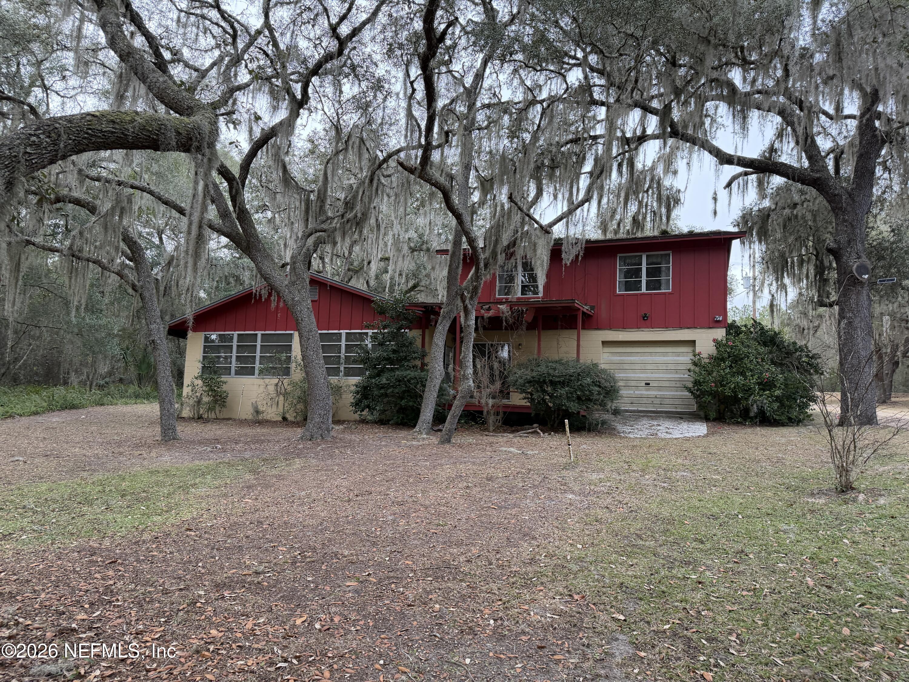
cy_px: 341
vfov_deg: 56.8
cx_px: 454
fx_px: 630
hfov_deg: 71.6
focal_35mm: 24
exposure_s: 1/109
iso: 200
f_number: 1.78
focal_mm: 6.76
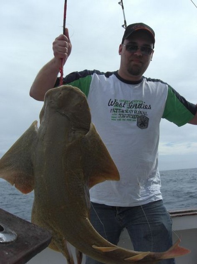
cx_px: 98
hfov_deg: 37.7
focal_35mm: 38
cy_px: 132
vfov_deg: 49.0
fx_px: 289
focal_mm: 7.9
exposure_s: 1/250
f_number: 8
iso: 80
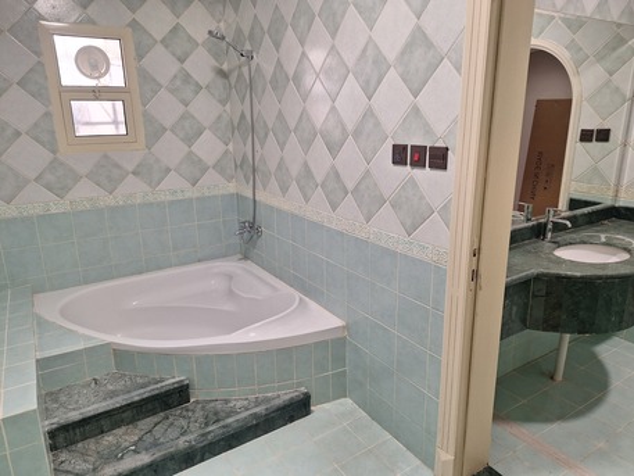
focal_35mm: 23
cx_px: 317
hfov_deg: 73.9
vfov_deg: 58.9
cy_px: 238
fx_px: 421
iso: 50
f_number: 1.8
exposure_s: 1/60
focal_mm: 5.54
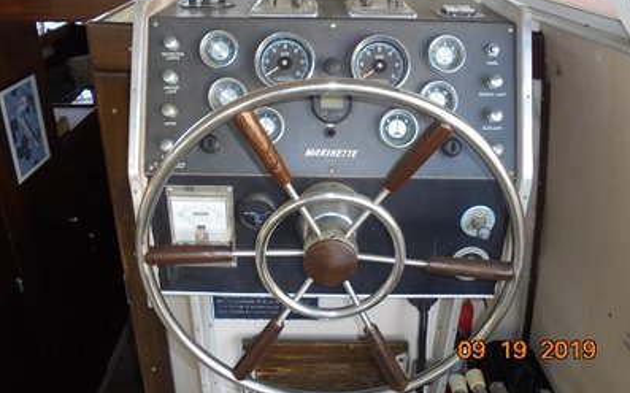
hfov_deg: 61.2
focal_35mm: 31
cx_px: 316
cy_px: 163
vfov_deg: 40.5
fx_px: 532
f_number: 3.7
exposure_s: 1/40
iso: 200
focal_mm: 5.3
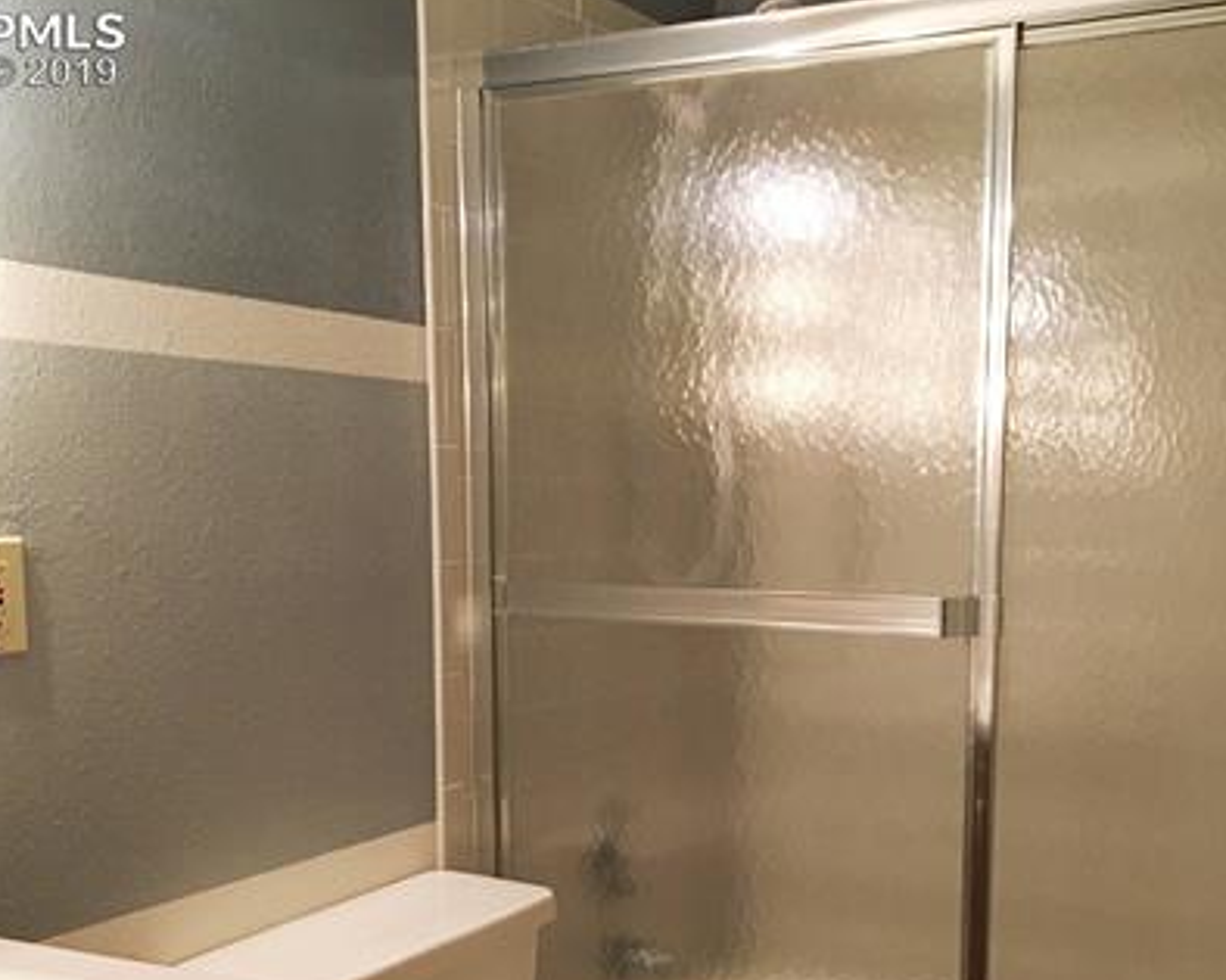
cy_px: 723
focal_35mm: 46
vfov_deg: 32.2
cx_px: 731
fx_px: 1669
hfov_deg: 40.2
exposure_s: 1/30
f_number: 2.2
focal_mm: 4.15
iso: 125
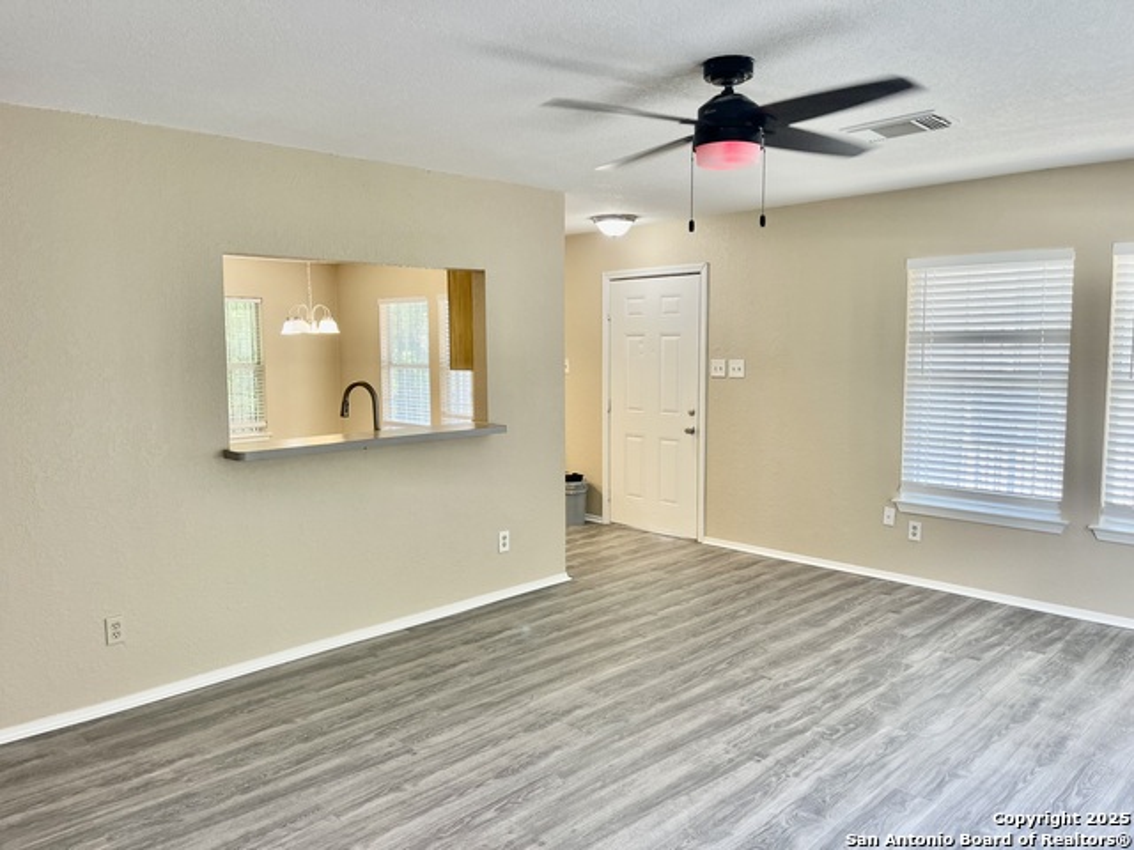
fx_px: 819
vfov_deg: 54.9
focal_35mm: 25
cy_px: 425
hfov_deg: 69.4
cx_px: 567
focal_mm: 5.1
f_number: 1.6
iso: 100
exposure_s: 1/120
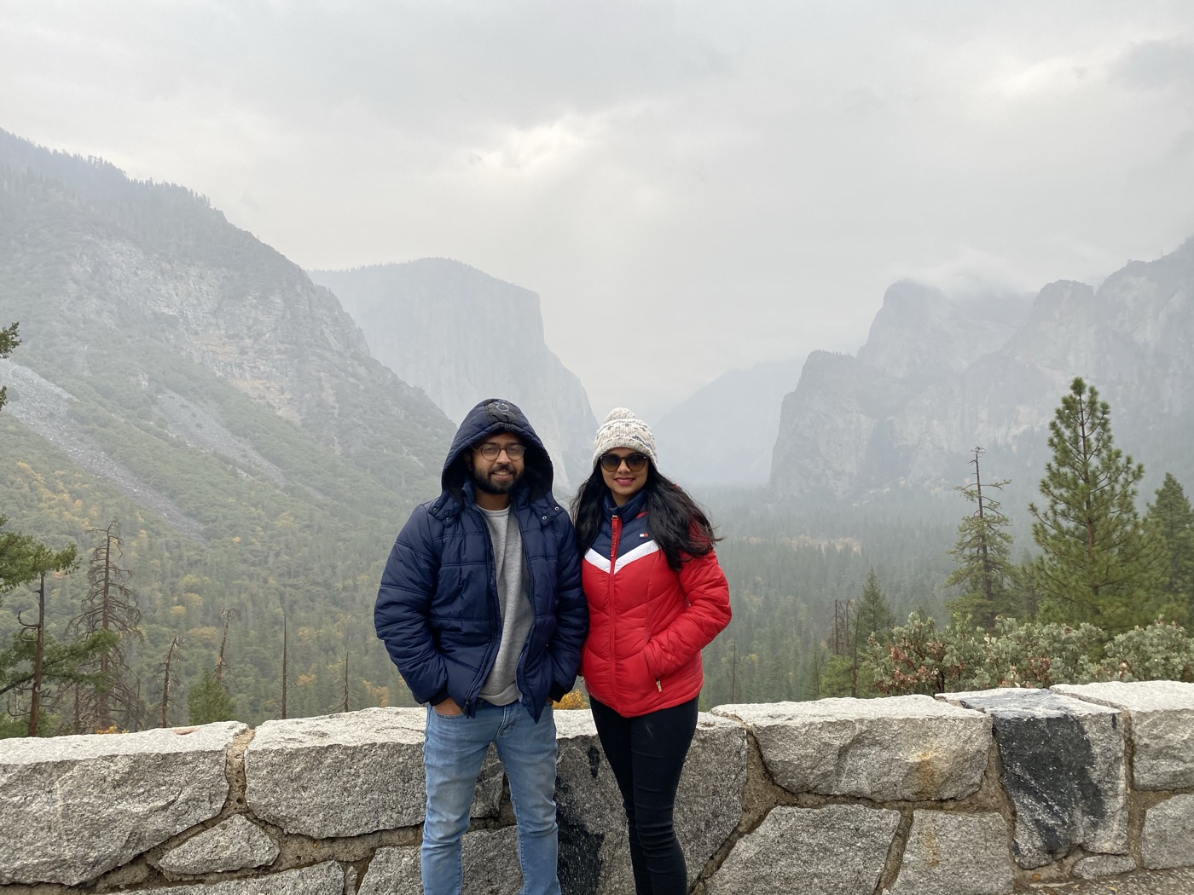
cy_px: 448
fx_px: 897
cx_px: 597
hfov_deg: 67.3
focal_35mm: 26
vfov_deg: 53.1
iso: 32
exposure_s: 1/291
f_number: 1.8
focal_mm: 4.25
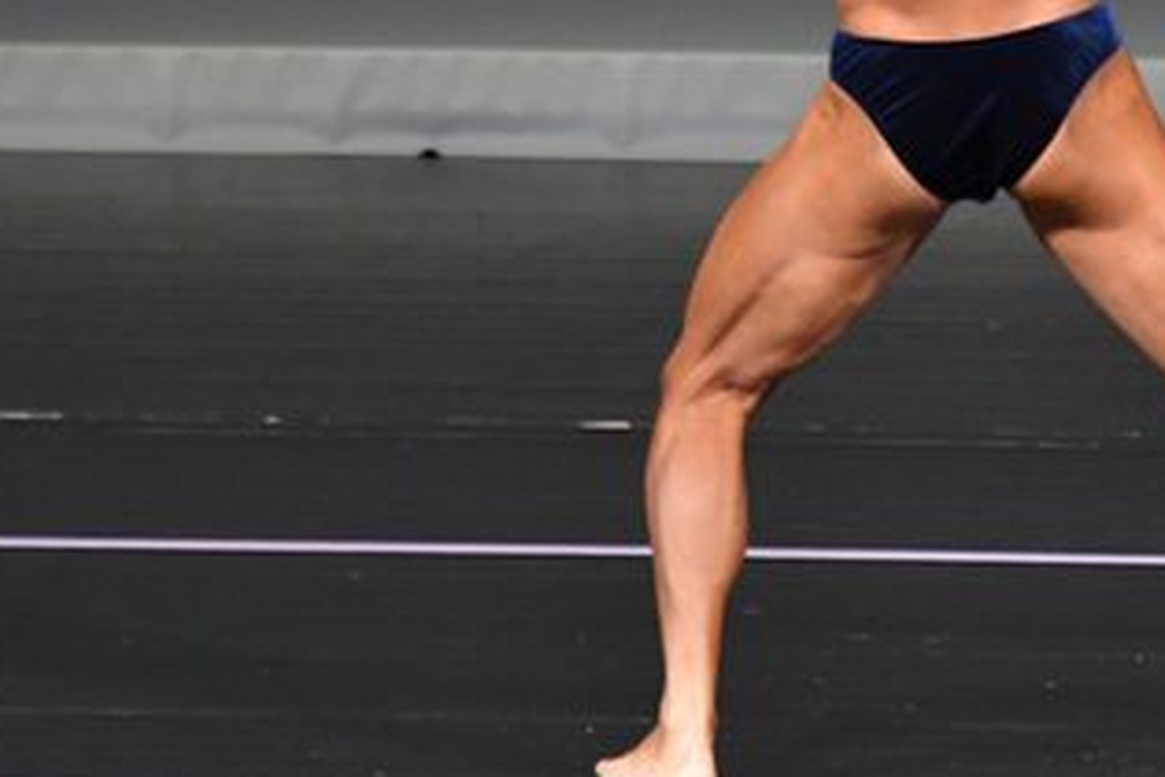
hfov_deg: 2.2
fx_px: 29835
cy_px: 89
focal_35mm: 922
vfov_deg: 1.5
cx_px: 1141
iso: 4000
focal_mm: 250
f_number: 5.6
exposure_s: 1/400
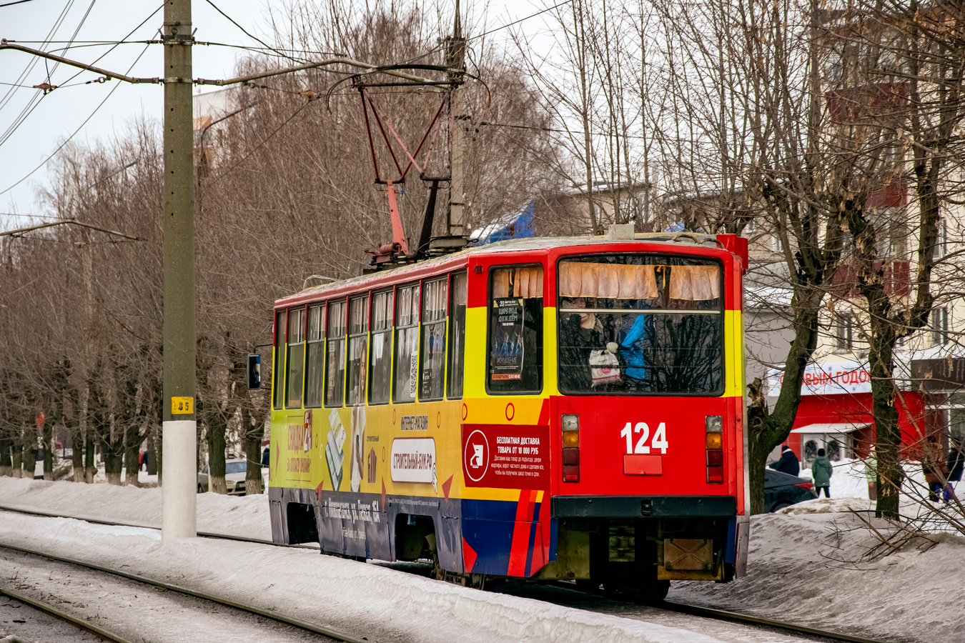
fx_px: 4222
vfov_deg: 8.7
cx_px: 482
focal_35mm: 158
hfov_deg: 13.0
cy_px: 322
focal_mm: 105
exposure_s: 1/800
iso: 200
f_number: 5.6
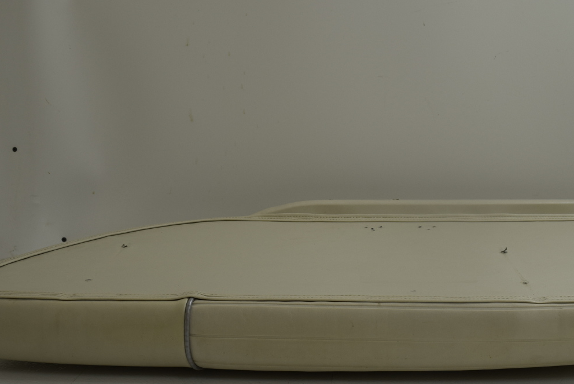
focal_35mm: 51
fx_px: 811
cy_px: 262
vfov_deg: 26.4
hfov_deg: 38.7
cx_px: 363
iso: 200
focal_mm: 21
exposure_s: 1/200
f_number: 6.3
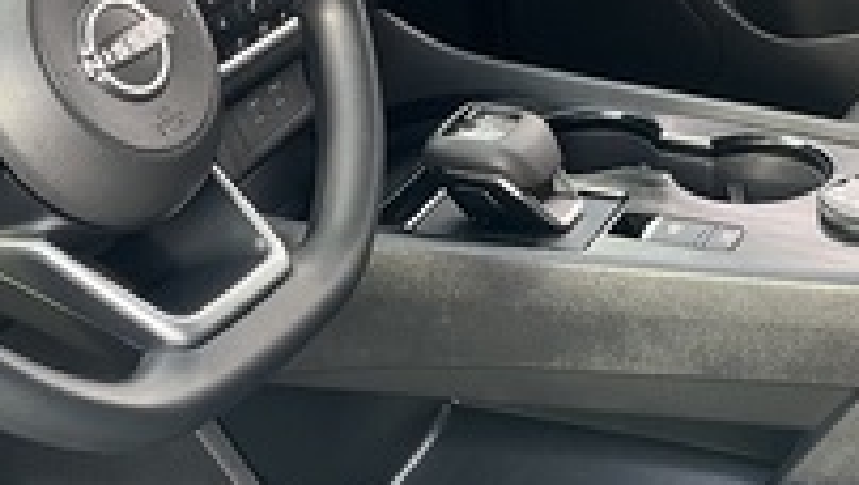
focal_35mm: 100
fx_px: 2280
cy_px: 234
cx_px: 544
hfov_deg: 21.3
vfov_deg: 12.1
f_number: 1.8
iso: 50
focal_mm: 3
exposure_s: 1/122
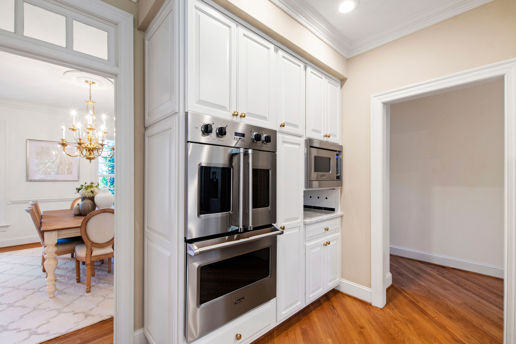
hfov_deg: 100.4
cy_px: 172
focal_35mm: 15
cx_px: 258
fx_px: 215
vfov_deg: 77.3
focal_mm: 10
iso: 100
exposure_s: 1/1.67
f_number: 8
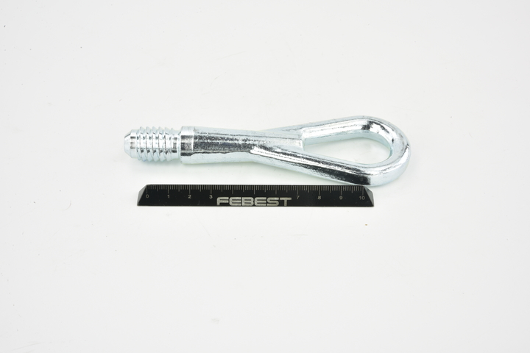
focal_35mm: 60
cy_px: 176
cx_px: 265
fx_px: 883
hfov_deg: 33.4
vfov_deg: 22.6
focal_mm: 60
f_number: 29
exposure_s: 1/2.5
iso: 64
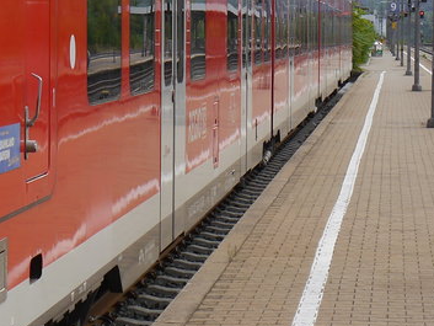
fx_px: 2044
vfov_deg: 9.1
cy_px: 49
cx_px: -50
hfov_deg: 11.9
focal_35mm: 163
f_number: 7.1
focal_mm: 24
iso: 160
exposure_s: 1/250
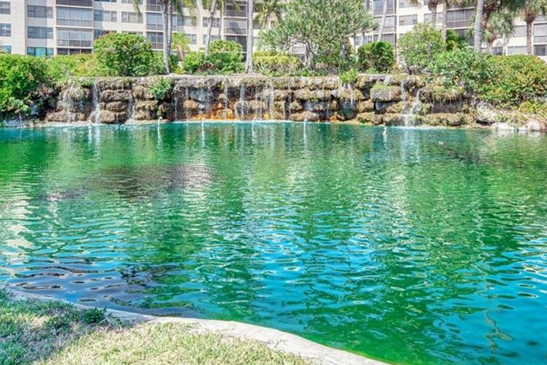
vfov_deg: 41.8
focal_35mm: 30
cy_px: 76
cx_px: 300
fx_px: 456
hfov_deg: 61.8
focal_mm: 13
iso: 250
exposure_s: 1/200
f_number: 7.1
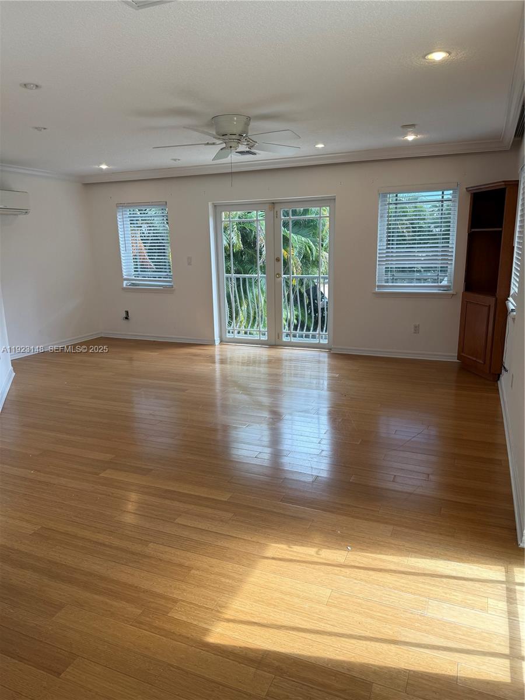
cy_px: 350
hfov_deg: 56.8
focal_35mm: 24
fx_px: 485
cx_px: 262
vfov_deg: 71.6
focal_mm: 6.76
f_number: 1.78
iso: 80
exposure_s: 1/428
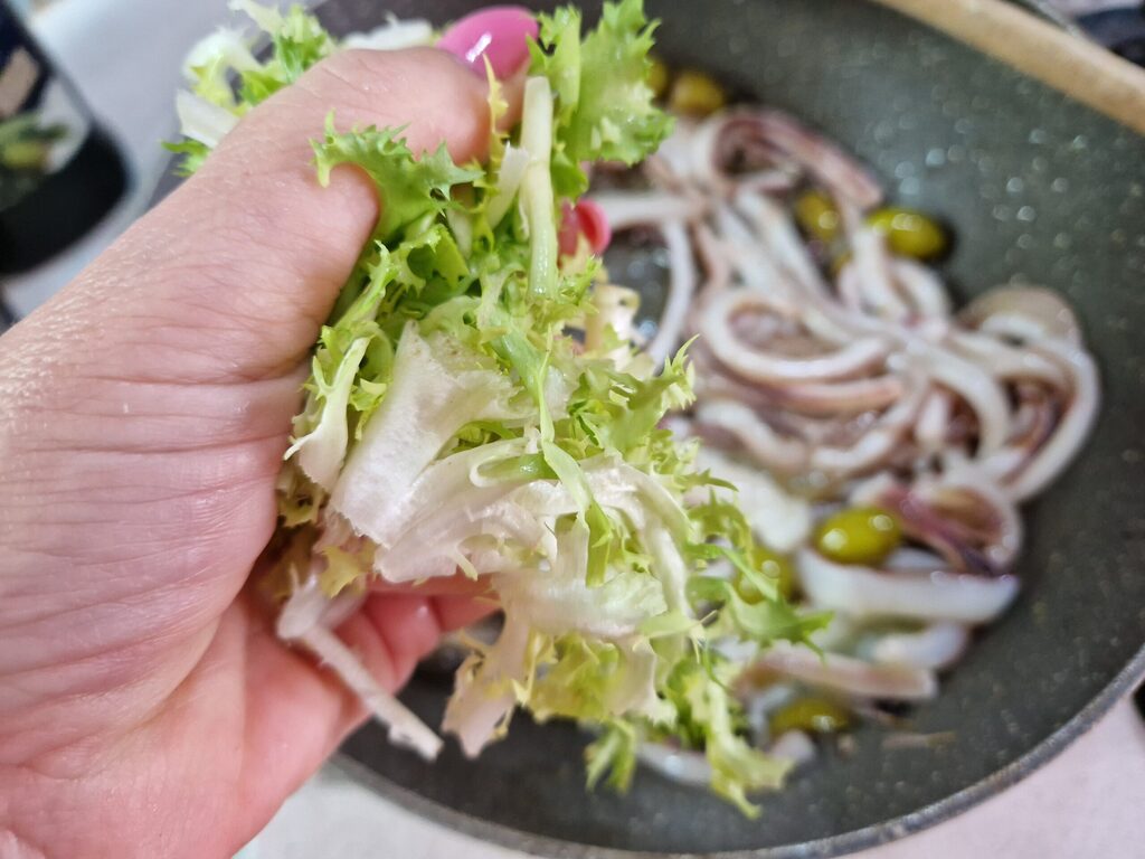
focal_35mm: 23
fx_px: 761
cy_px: 430
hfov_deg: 73.9
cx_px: 572
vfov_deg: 58.9
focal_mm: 5.4
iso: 250
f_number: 1.8
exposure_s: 1/100
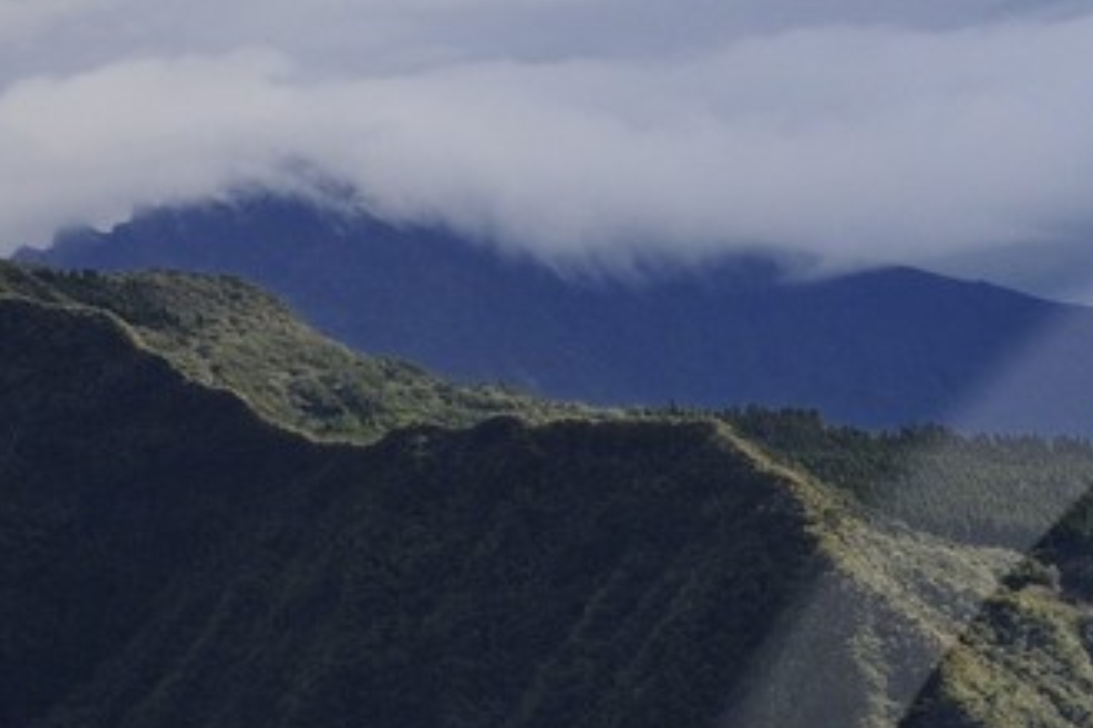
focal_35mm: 214
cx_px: 1940
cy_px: 1370
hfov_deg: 9.2
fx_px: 6494
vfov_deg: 6.3
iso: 800
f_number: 8
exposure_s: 1/1250
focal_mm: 44
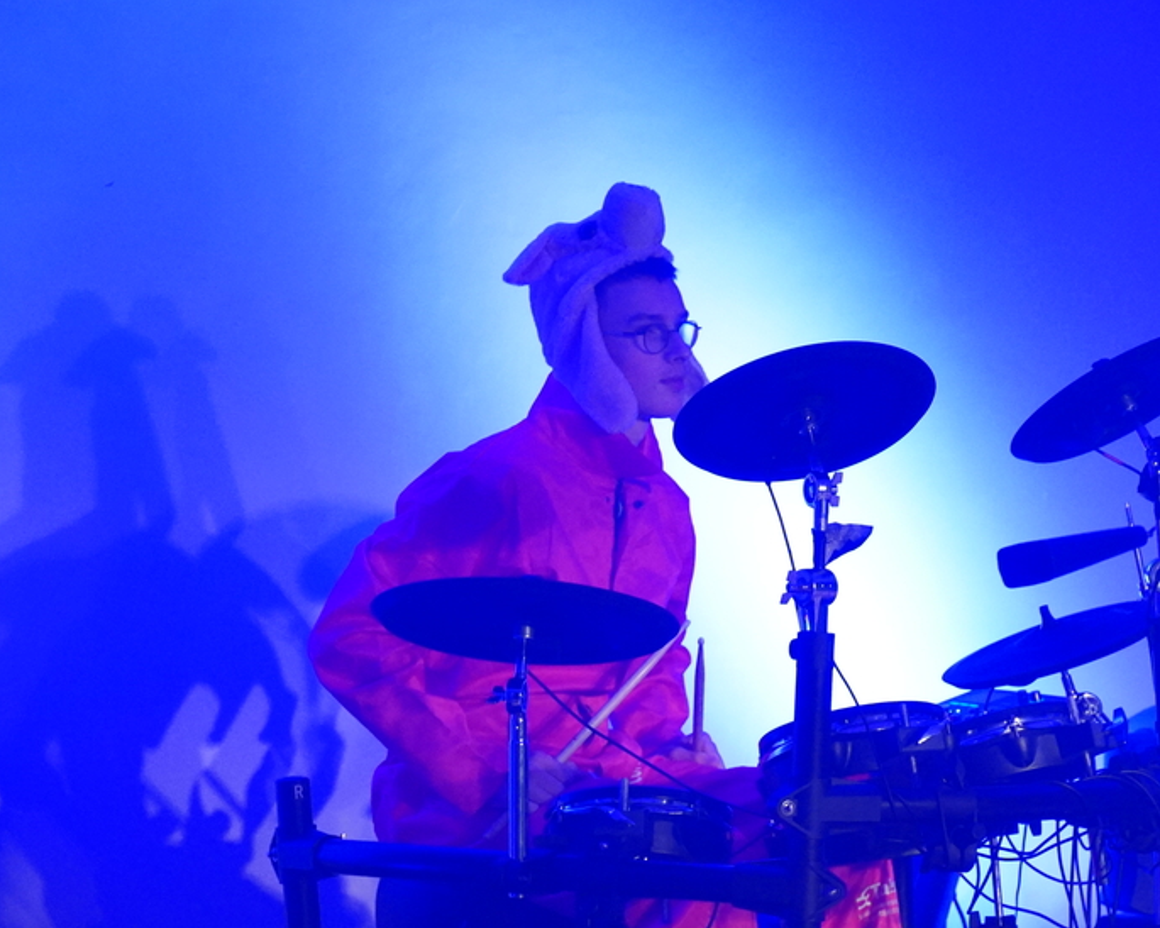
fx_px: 4463
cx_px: 656
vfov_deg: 11.9
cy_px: 464
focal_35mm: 130
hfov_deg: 14.8
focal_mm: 77
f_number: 5.6
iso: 8000
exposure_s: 1/160
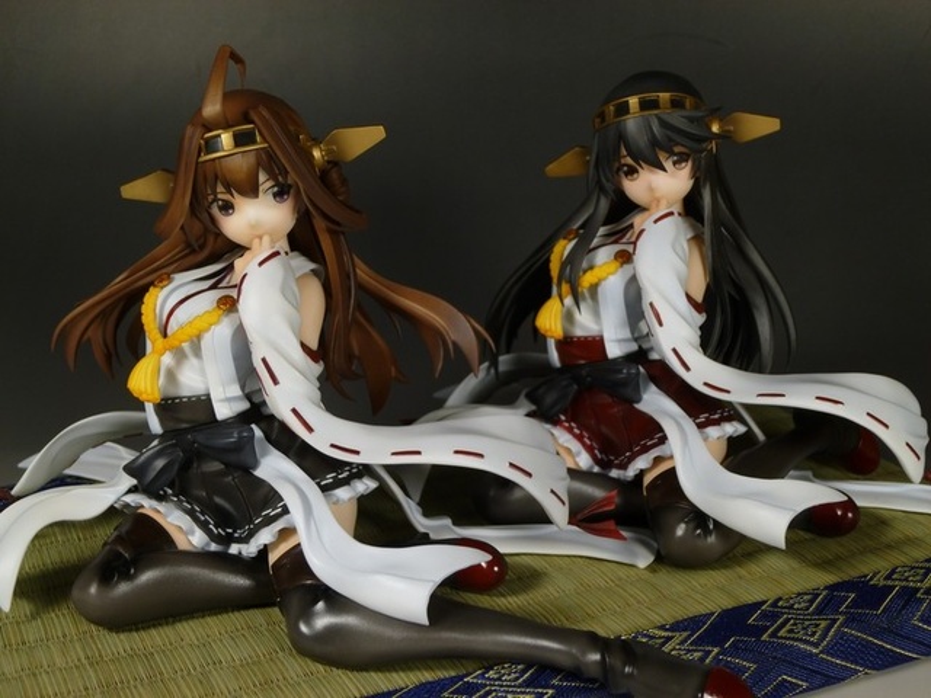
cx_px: 466
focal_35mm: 52
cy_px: 349
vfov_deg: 28.0
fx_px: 1399
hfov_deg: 36.8
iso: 100
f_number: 4.1
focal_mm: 9.2
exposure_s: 1/3.2
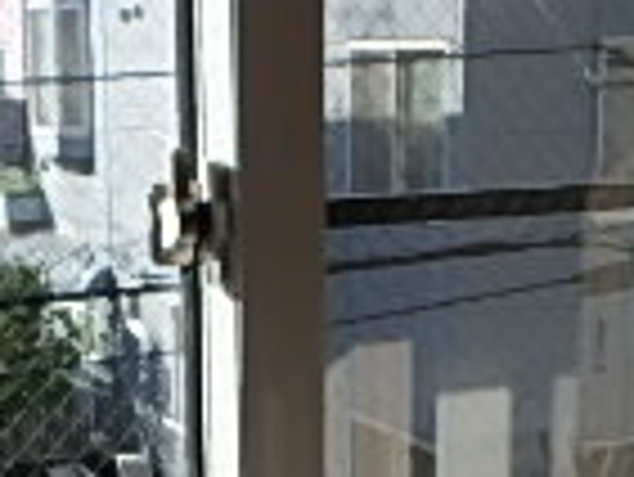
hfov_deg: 20.6
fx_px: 1741
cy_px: 675
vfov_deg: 14.7
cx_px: 283
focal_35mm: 95
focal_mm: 3.7
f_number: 3.5
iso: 125
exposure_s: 1/640
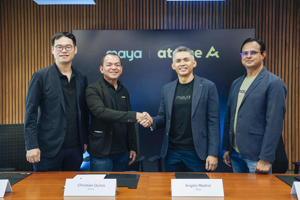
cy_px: 100
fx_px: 308
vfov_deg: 35.9
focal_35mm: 37
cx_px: 150
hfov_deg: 51.9
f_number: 3.2
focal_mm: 37
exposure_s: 1/200
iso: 800
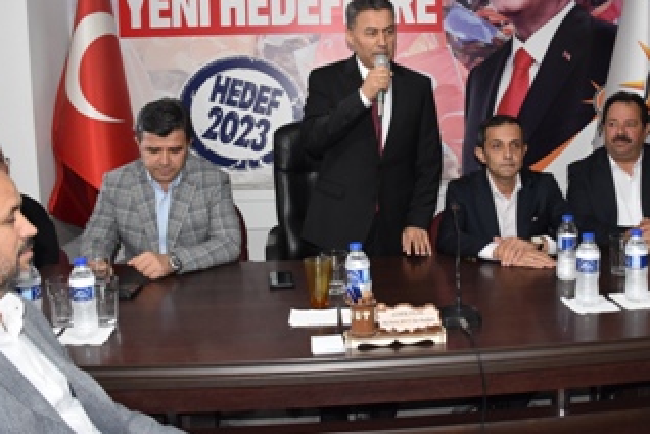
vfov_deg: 34.8
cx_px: 397
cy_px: 150
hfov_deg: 50.3
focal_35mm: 38
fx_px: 686
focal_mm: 18
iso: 1250
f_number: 3.5
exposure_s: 1/60
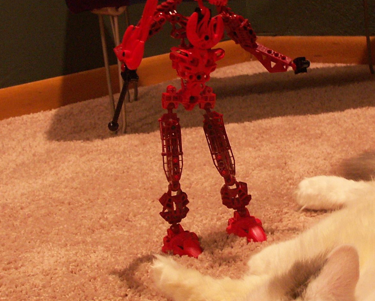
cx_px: 245
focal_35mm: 77
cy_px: 156
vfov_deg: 19.9
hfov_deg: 24.6
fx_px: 855
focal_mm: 9.34
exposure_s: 1/10
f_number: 2.8
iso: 200
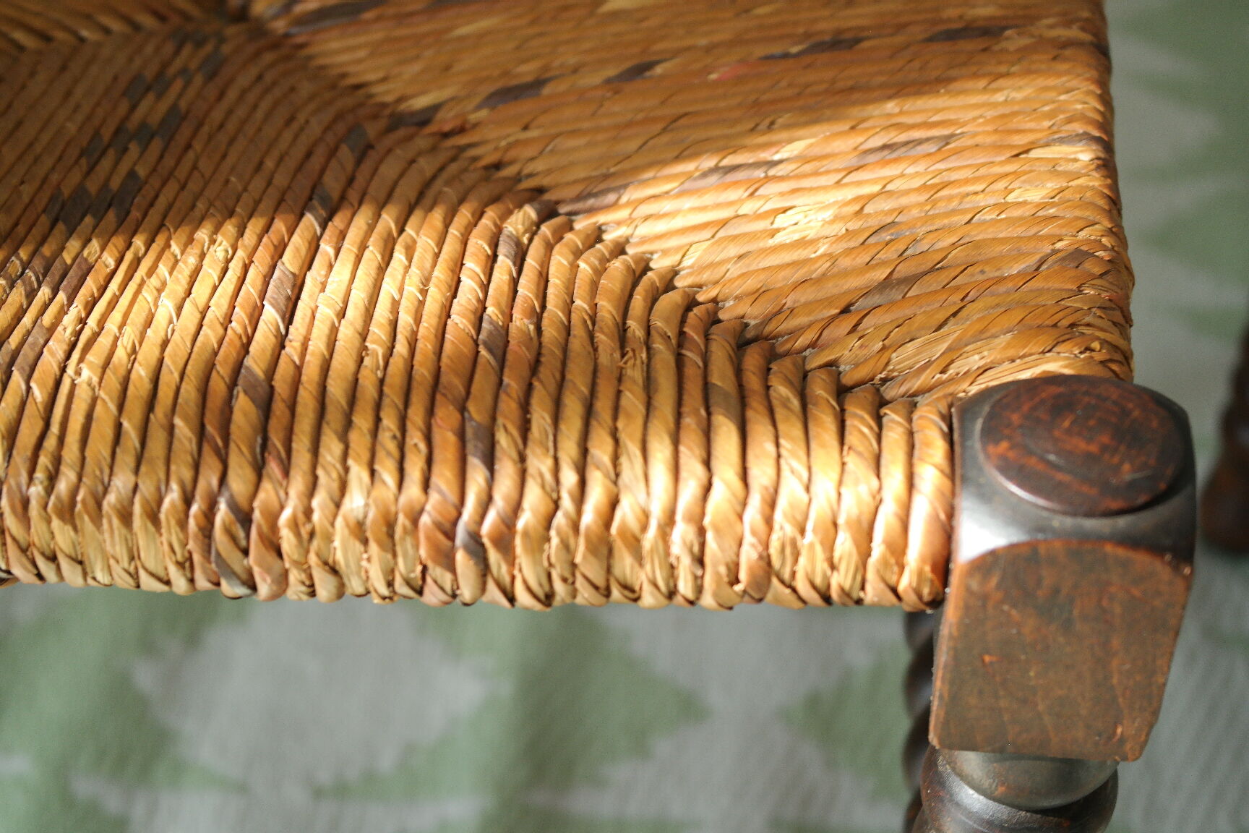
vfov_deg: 23.4
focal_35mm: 58
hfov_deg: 34.5
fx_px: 2012
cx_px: 624
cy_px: 416
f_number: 5.6
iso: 800
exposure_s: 1/30
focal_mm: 38
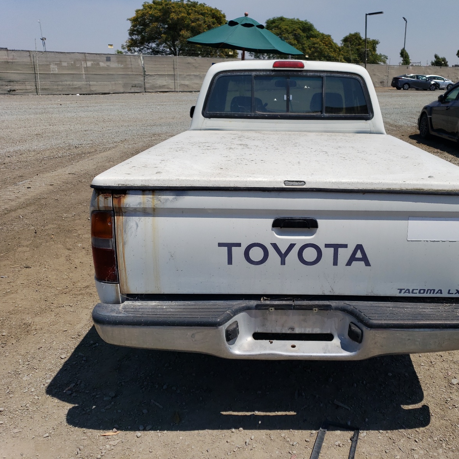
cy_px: 227
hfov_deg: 51.7
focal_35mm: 31
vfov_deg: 52.5
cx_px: 299
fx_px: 465
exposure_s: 1/10000
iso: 50
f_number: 1.5
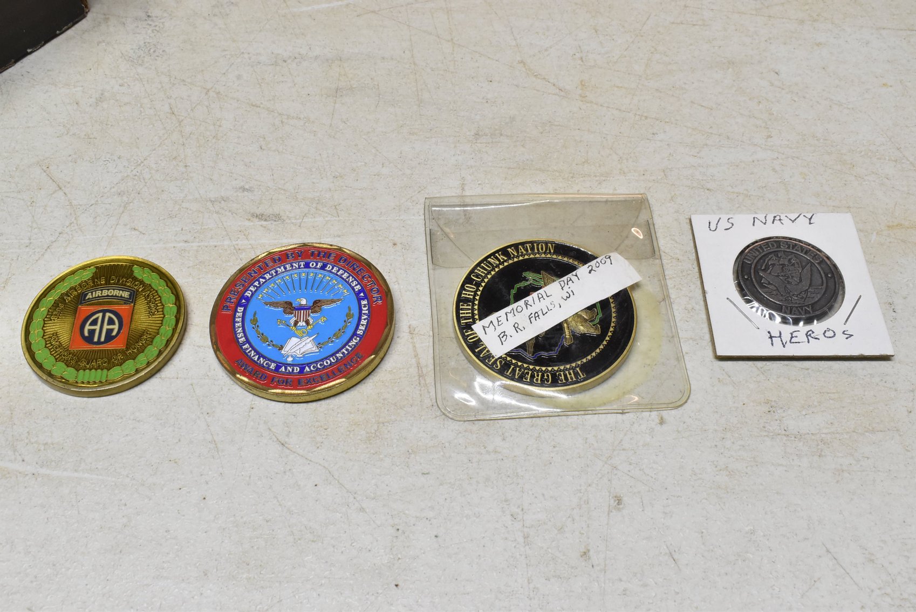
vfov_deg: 35.6
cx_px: 458
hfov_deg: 51.2
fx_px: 955
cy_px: 306
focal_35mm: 38
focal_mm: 25
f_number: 18
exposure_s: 1/40
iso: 1600
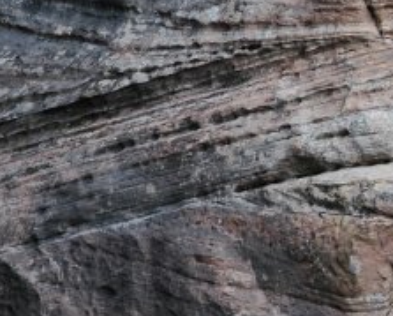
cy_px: 67
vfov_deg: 6.1
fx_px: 2958
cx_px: 589
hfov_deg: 7.5
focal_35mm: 254
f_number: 4.5
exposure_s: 1/50
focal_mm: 56
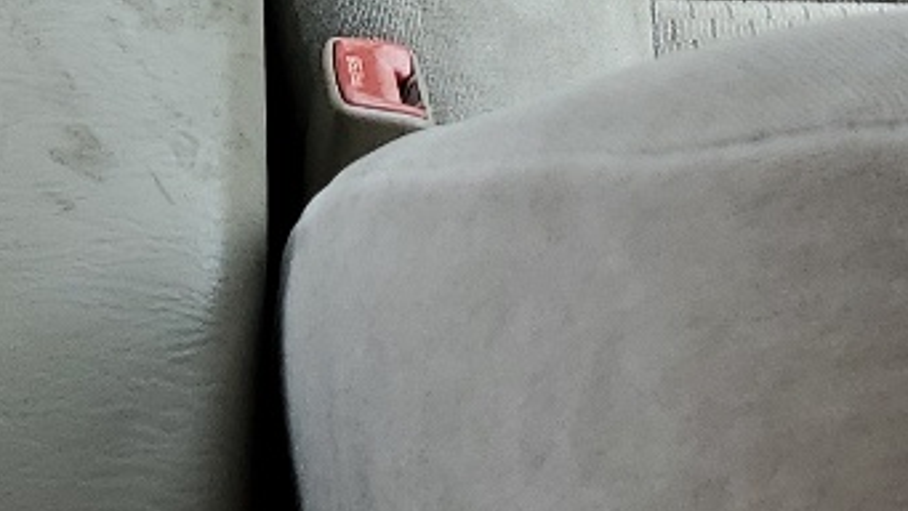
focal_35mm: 133
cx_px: -8
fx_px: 3203
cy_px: -990
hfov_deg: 15.8
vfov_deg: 7.9
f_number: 1.5
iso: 50
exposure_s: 1/345
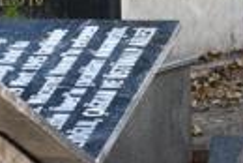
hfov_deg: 10.3
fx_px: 1338
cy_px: 41
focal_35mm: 198
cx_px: 246
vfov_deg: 6.9
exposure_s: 1/250
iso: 1000
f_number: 8
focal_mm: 28
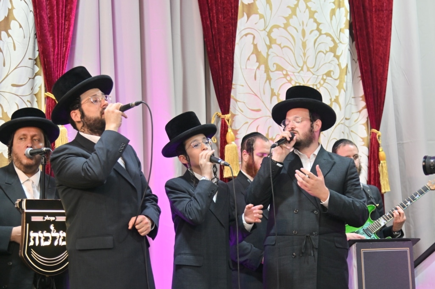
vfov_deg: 13.8
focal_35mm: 99
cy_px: 144
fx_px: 1196
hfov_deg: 20.6
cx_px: 218
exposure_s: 1/100
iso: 250
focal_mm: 66
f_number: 4
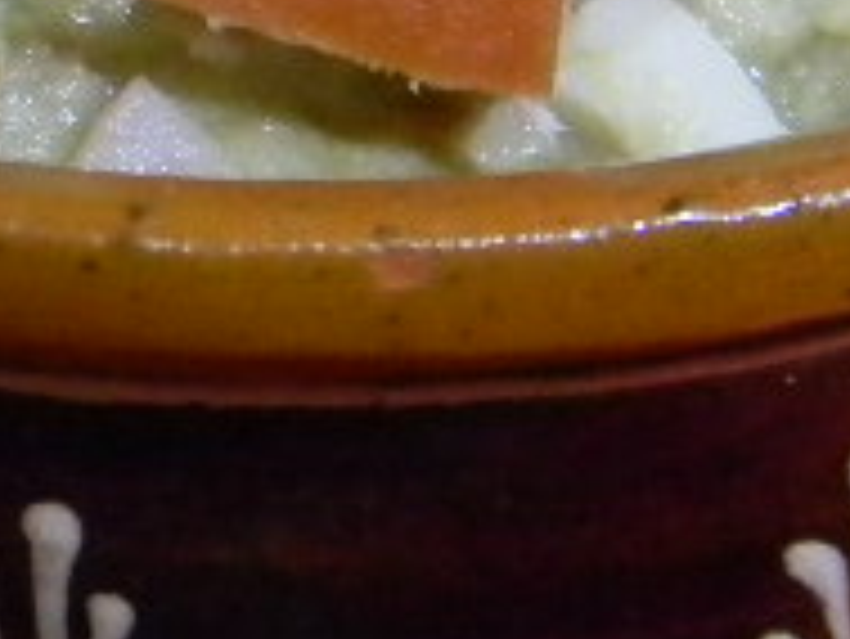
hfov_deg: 7.8
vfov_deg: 5.8
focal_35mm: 255
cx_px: 189
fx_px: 6266
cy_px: -432
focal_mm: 8.6
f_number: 3.9
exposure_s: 1/15.6
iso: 400
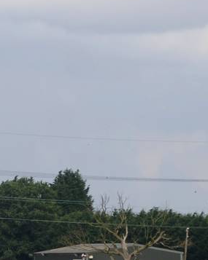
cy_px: 147
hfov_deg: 2.4
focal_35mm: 632
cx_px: -281
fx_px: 4869
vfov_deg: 3.1
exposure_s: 1/500
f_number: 5.6
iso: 125
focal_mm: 100
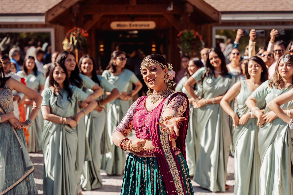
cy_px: 98
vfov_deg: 19.5
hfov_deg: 28.8
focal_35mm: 70
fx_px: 570
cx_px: 146
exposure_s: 1/2000
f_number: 2.8
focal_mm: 70
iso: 100
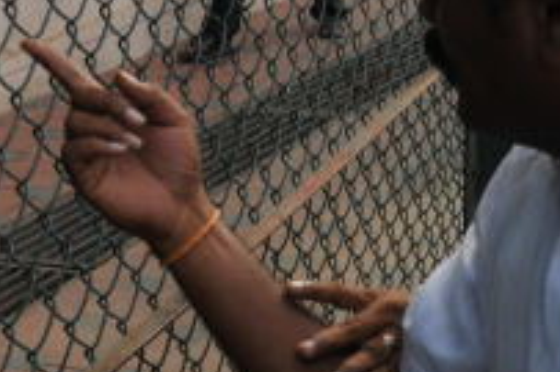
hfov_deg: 16.9
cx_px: 207
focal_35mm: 121
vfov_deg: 11.3
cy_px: 163
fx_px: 1881
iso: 200
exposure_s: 1/400
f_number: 5
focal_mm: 24
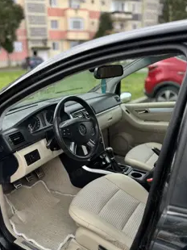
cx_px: 85
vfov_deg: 58.2
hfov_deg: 45.3
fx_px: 224
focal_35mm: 31
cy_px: 139
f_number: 1.78
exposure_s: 1/658
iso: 80
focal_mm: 6.76
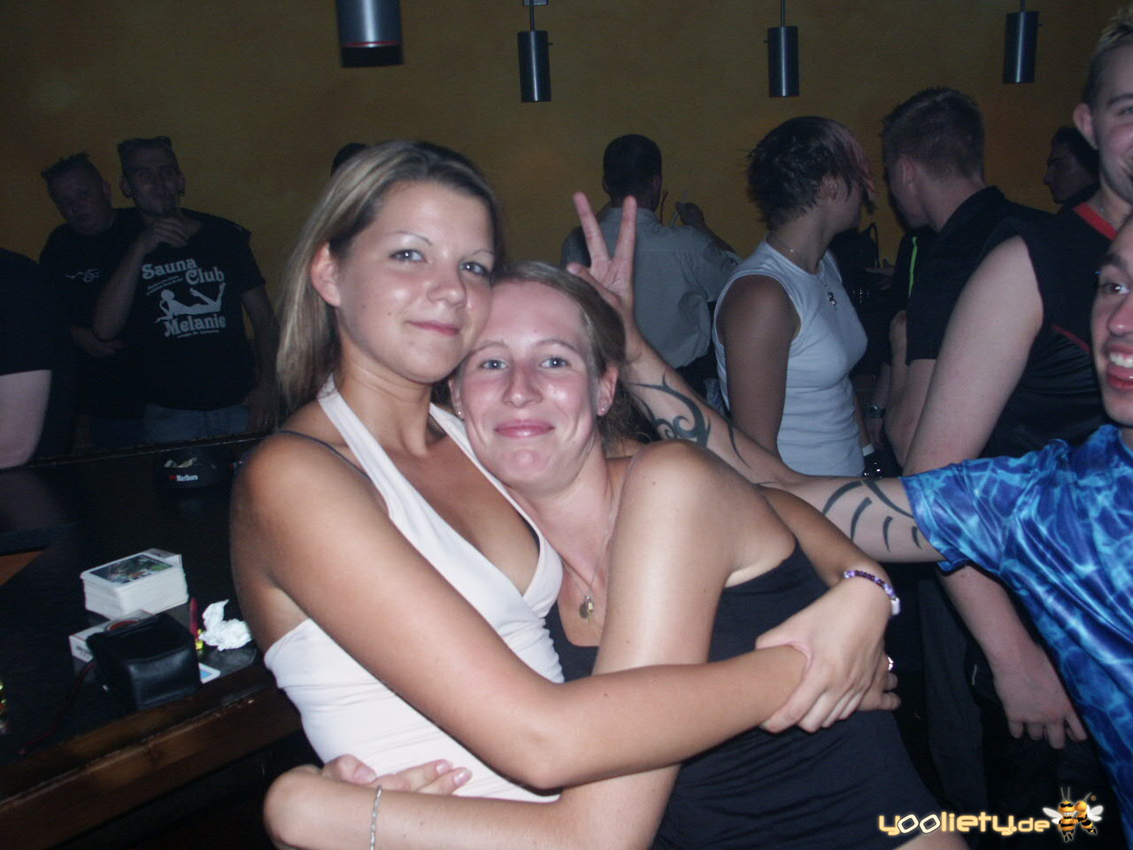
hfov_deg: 58.4
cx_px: 566
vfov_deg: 45.4
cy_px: 425
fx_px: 1015
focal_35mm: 31
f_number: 2.8
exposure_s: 1/45
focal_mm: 8.13
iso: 200
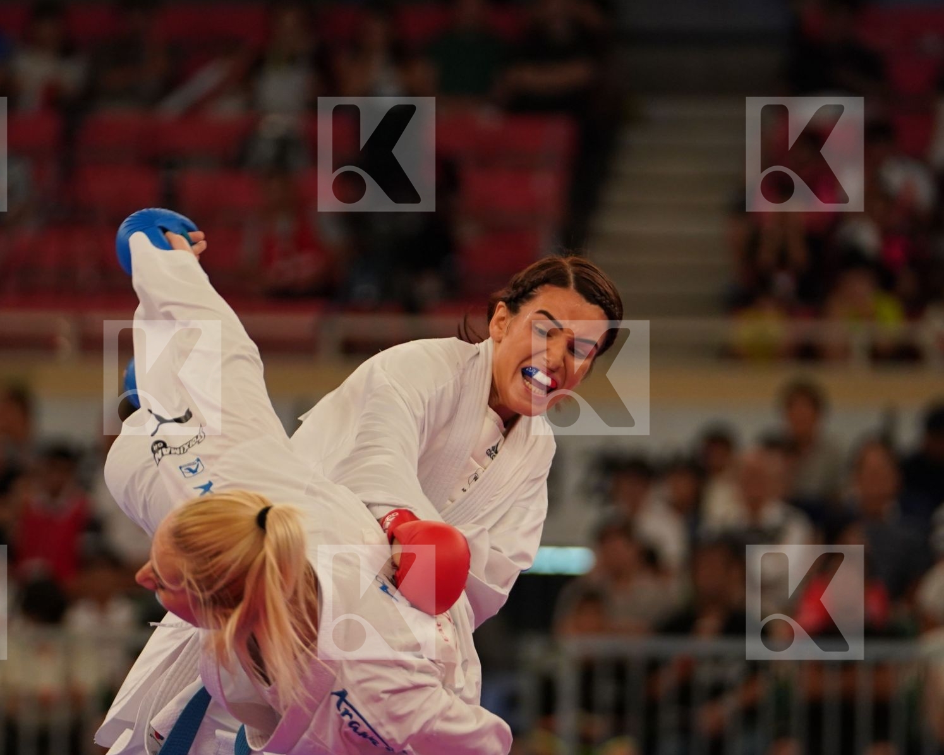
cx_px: 377
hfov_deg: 6.8
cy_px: 378
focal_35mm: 285
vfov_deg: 5.4
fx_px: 7962
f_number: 2.8
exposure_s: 1/1000
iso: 1250
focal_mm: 168
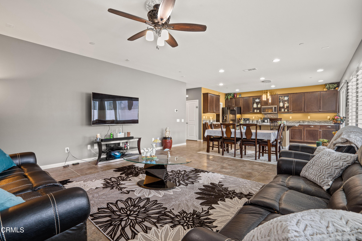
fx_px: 161
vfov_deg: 73.7
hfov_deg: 96.7
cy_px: 120
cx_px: 181
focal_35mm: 16
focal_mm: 16
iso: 500
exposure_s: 1/3
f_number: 9
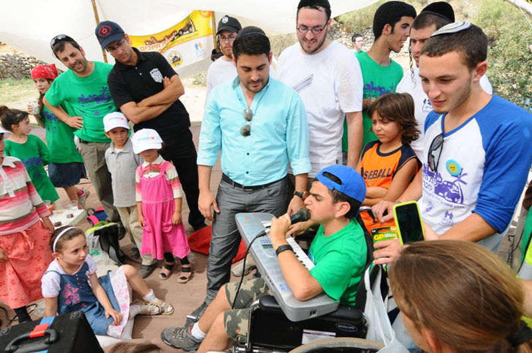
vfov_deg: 56.0
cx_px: 266
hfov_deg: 77.4
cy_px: 176
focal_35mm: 22
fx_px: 332
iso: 200
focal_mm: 15
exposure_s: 1/320
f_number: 5.6
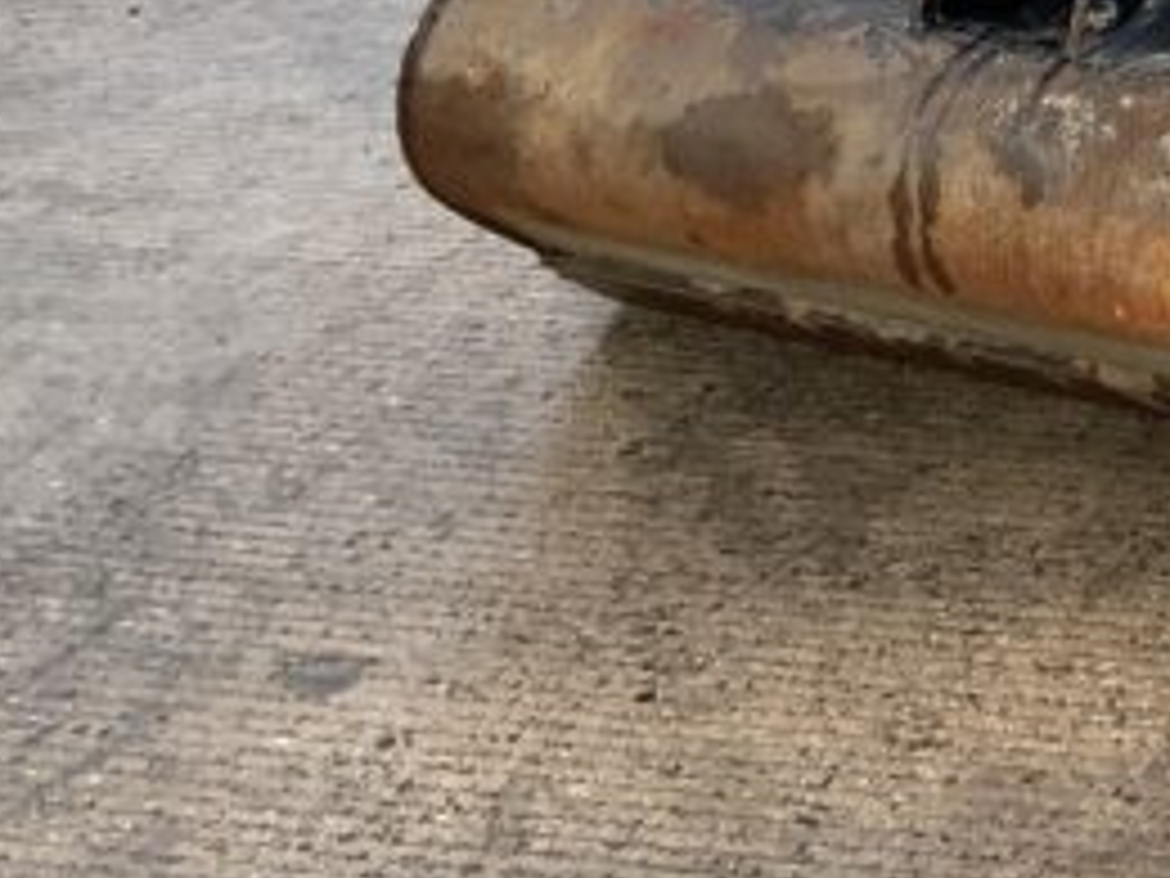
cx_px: 1800
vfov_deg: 12.0
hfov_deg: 15.8
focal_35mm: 114
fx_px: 3853
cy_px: -657
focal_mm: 3
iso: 16
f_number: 1.8
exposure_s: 1/642
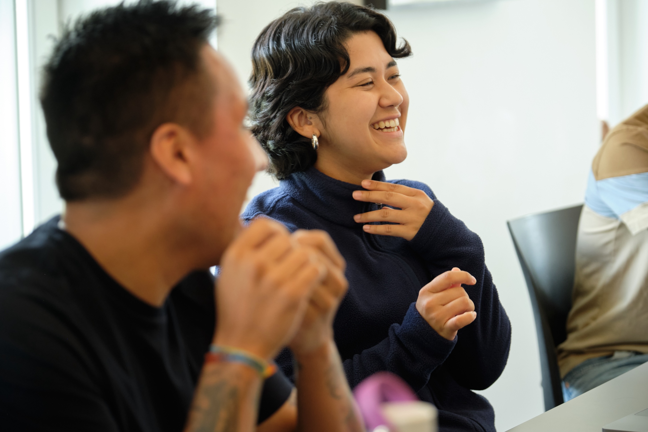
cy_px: 216
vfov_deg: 10.9
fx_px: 2268
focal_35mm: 126
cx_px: 324
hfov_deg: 16.3
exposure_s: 1/160
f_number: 2.8
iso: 800
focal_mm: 83.8
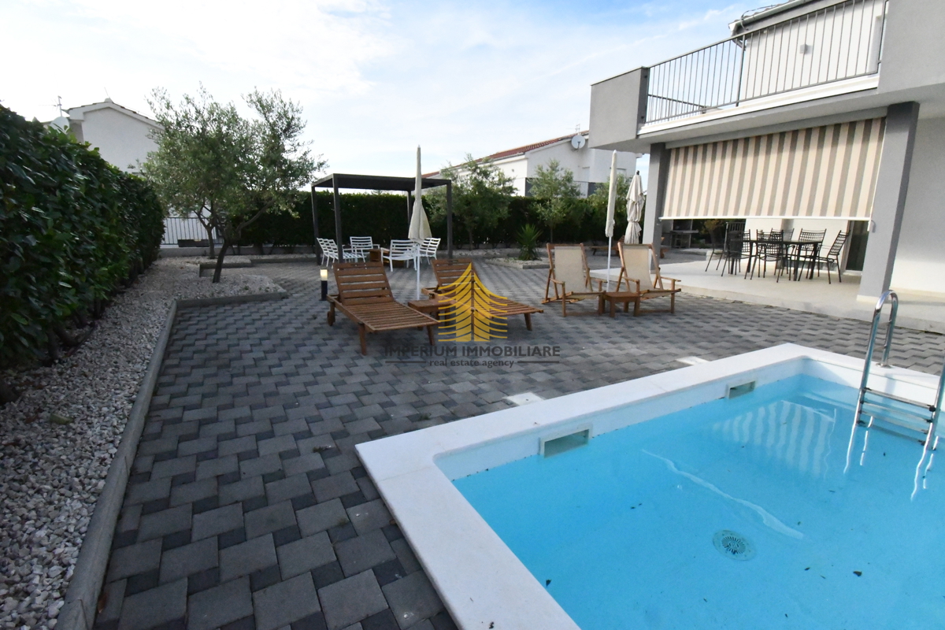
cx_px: 472
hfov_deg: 96.7
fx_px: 420
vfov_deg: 73.7
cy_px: 315
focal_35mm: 16
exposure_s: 1/2000
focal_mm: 11
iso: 16000
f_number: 22
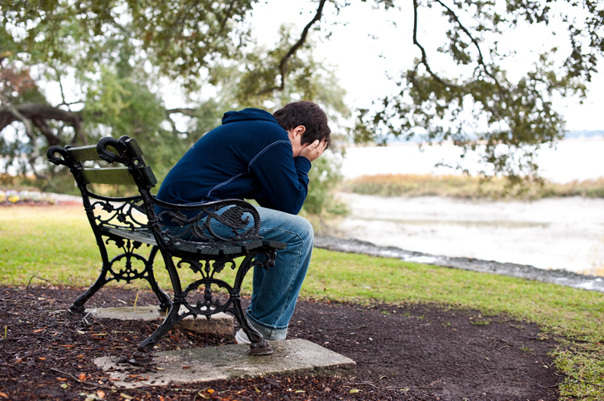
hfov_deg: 39.6
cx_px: 302
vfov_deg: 26.9
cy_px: 200
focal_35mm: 50
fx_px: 838
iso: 800
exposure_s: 1/400
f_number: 3.5
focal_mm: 50
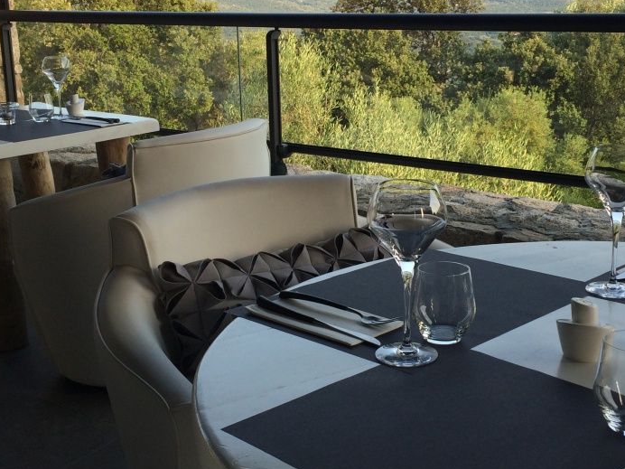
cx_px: 347
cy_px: 207
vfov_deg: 28.0
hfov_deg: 36.8
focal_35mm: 52
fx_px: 939
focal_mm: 4.12
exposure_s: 1/336
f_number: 2.2
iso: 32
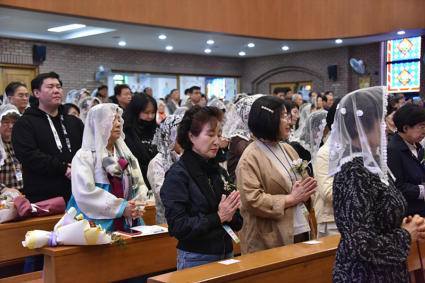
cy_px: 142
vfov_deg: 24.6
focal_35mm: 55
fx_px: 649
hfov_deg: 36.3
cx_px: 212
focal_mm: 55
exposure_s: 1/125
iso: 2800
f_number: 4.5
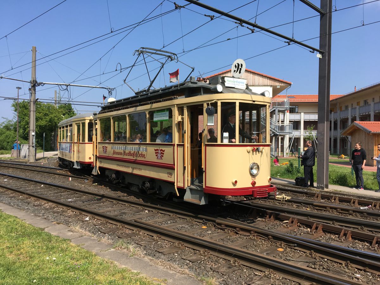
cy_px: 142
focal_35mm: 29
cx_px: 190
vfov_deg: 48.2
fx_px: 318
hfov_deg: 61.7
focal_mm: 4.15
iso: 25
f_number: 2.2
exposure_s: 1/1115
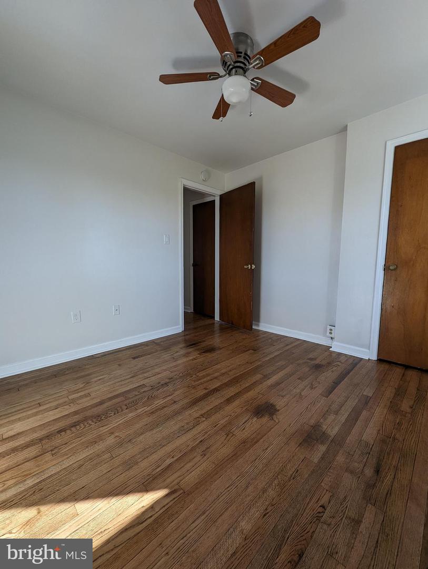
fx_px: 214
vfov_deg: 106.1
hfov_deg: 90.1
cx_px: 214
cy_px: 284
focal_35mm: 13
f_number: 2.2
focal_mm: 1.95
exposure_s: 1/71.8
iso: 46
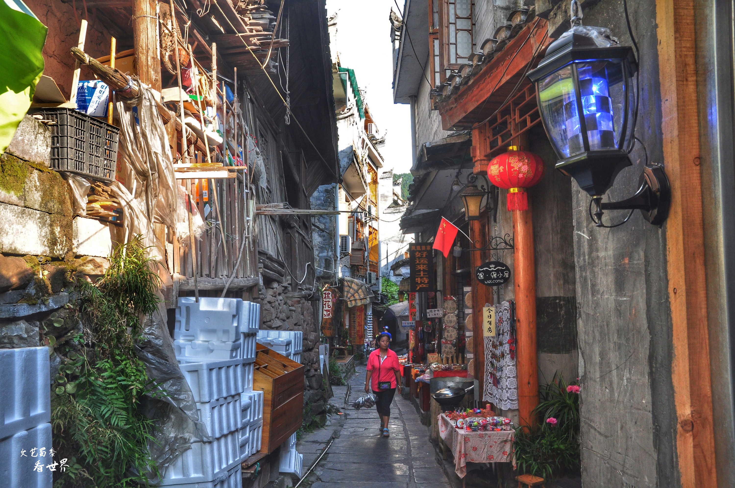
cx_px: 368
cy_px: 244
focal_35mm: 28
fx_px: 581
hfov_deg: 64.6
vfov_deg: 45.6
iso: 400
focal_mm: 19
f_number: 9
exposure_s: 1/125
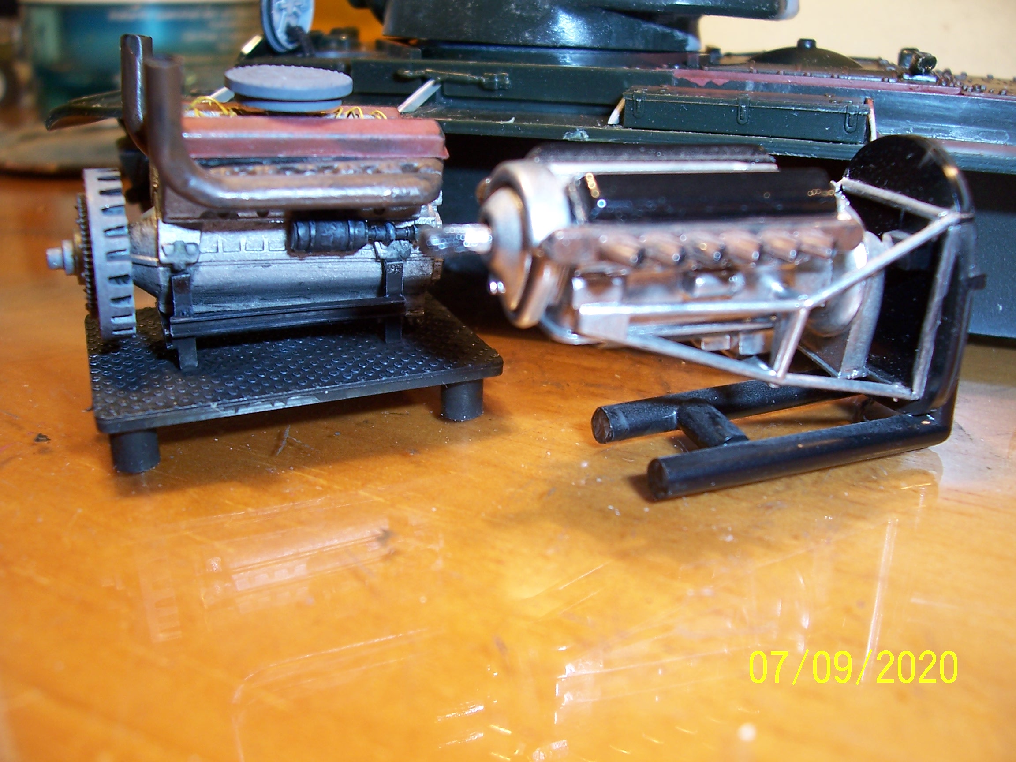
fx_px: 998
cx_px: 508
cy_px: 381
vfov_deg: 41.8
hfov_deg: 54.0
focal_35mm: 34
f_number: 2.7
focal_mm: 5.6
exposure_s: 1/60
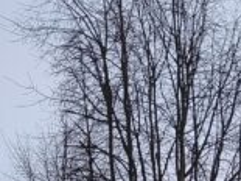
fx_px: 1057
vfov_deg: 8.1
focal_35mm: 152
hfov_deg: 12.8
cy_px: 571
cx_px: 249
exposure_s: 1/99.9
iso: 160
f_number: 1.65
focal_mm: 6.18
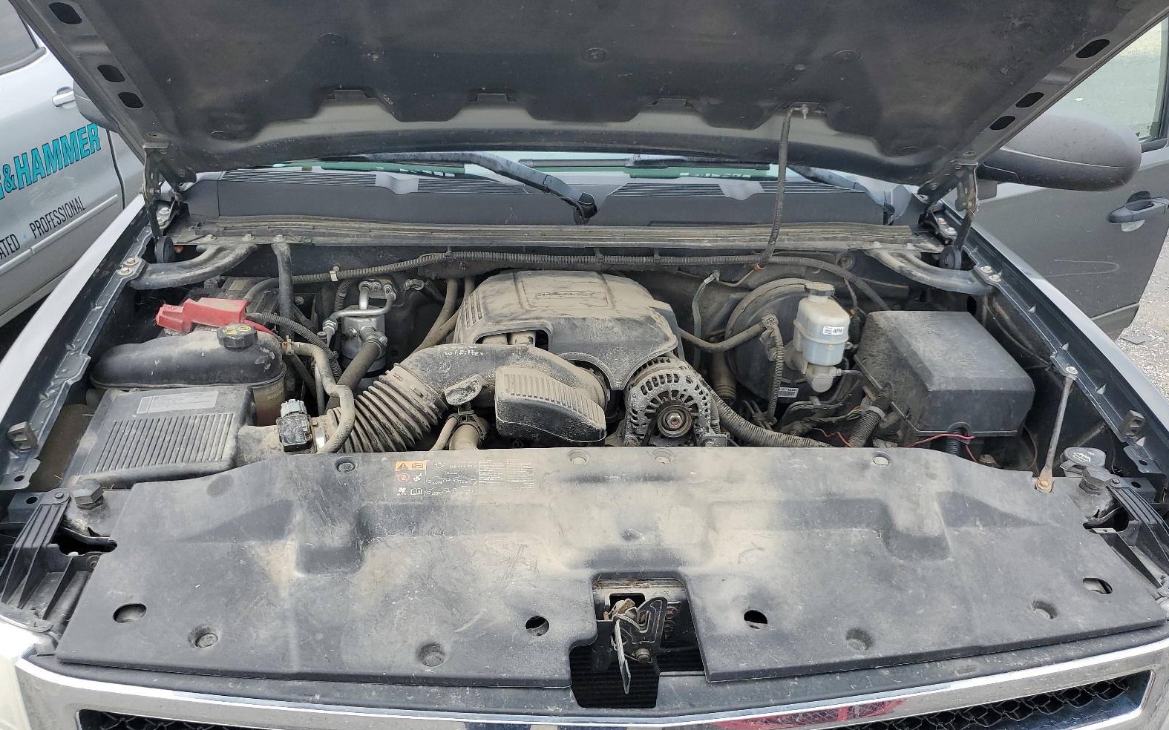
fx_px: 892
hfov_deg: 66.5
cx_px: 586
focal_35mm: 28
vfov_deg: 44.5
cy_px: 400
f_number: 1.5
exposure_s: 1/909
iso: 50
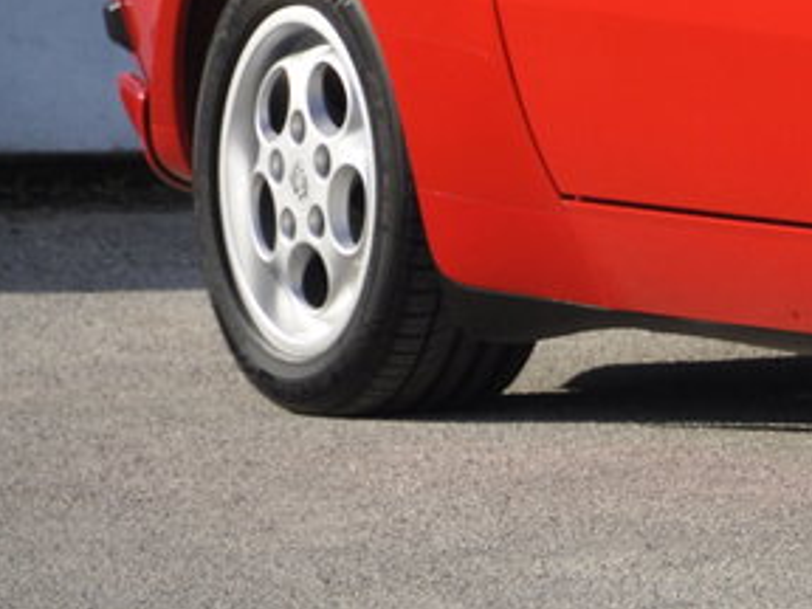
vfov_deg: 2.0
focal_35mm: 744
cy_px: 45
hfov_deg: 2.7
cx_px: 1410
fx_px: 17445
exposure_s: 1/500
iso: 500
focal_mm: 145
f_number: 6
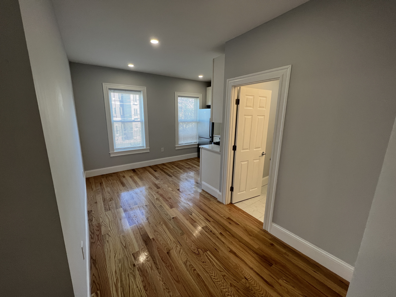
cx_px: 198
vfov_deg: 89.9
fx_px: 149
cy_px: 148
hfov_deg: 106.2
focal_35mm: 13
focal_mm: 1.57
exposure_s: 1/120
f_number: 1.8
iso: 125
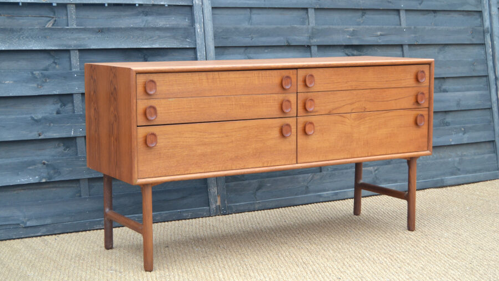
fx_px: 834
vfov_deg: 19.1
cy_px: 136
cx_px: 250
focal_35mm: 63
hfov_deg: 33.3
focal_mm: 40
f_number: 5
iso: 500
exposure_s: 1/60
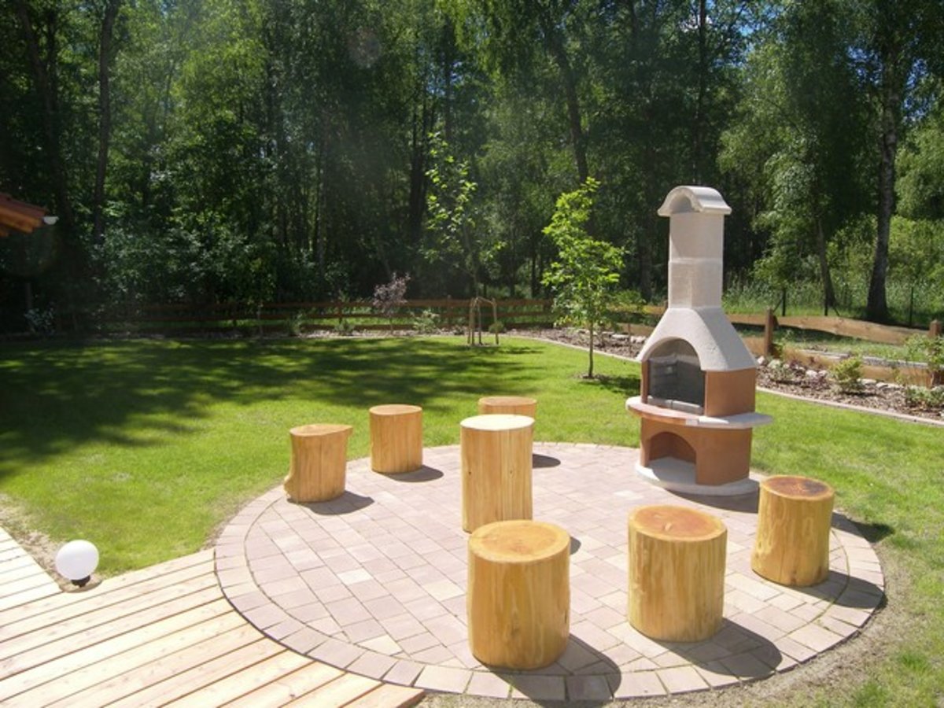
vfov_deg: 56.8
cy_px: 354
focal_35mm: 24
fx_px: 654
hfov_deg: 71.6
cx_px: 472
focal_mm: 5.1
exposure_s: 1/800
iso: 50
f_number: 2.8
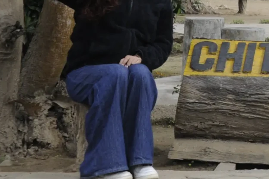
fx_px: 1291
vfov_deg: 7.7
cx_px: 515
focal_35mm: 173
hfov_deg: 11.0
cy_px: -115
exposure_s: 1/320
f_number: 10
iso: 1250
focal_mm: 42
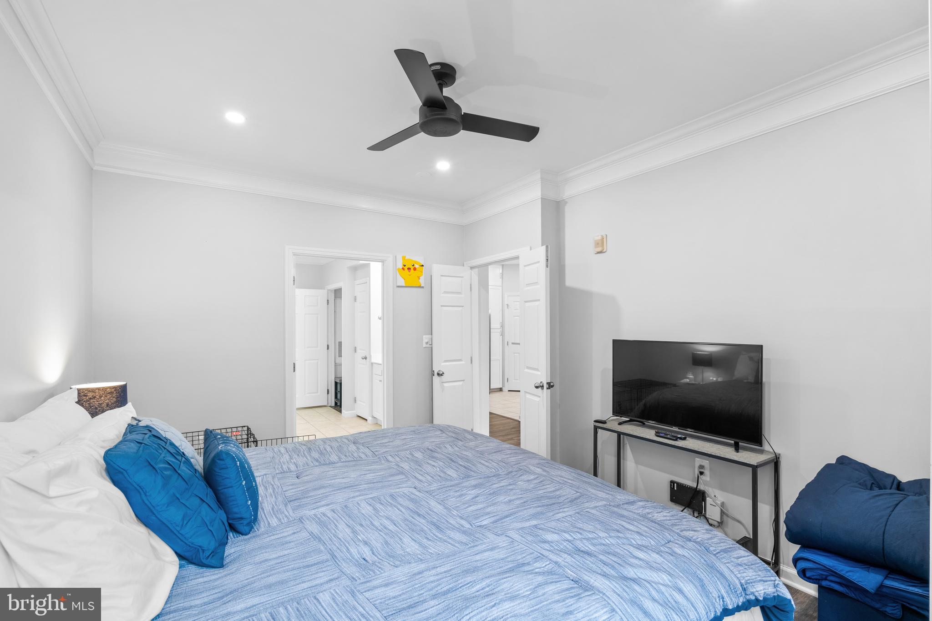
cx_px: 466
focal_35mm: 16
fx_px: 414
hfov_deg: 96.7
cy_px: 310
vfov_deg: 73.7
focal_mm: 16
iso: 100
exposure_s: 1.3
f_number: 8
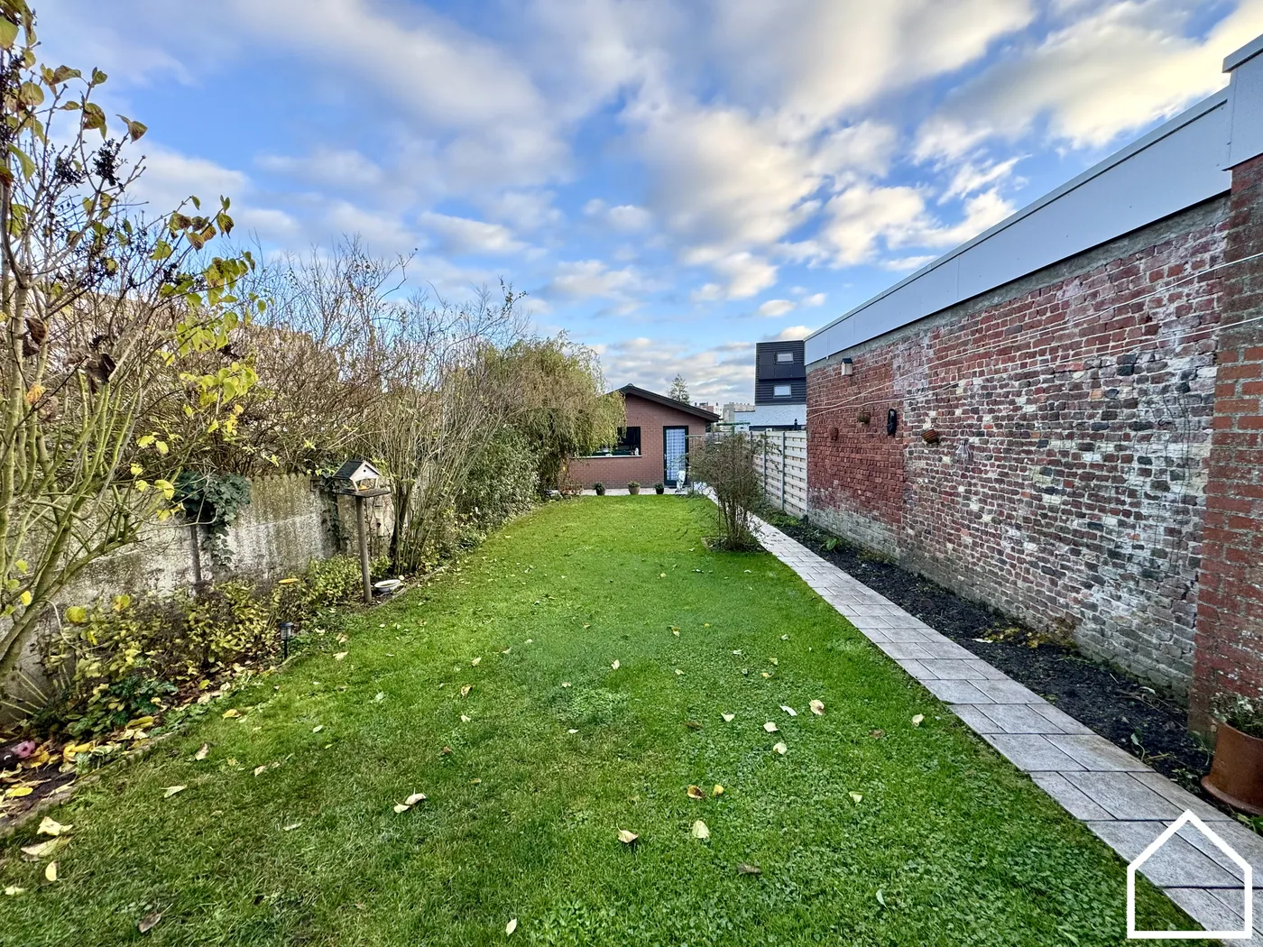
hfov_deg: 102.1
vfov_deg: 85.7
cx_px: 632
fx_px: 511
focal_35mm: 14
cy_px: 474
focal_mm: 2.22
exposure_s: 1/313
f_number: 2.2
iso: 40
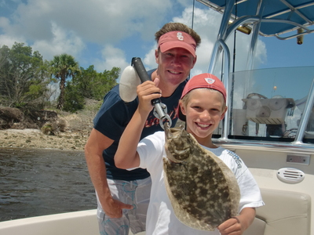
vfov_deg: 37.7
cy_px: 118
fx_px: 345
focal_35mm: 38
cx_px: 157
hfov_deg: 49.0
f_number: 8.9
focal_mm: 6.66
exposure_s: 1/250
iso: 64
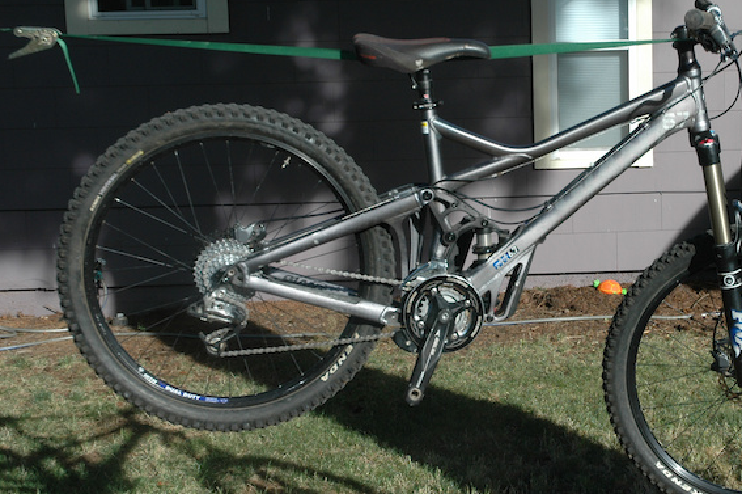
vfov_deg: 18.9
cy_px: 248
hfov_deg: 27.9
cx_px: 496
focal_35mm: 72
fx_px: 1483
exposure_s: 1/250
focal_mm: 34
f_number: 8
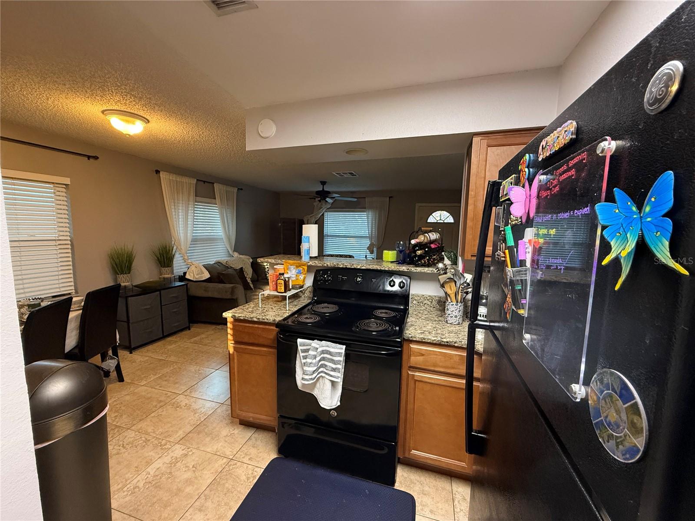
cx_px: 348
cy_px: 260
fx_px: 281
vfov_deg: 85.7
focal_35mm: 14
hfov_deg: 102.1
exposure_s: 1/60
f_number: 2.2
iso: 400
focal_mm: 2.22
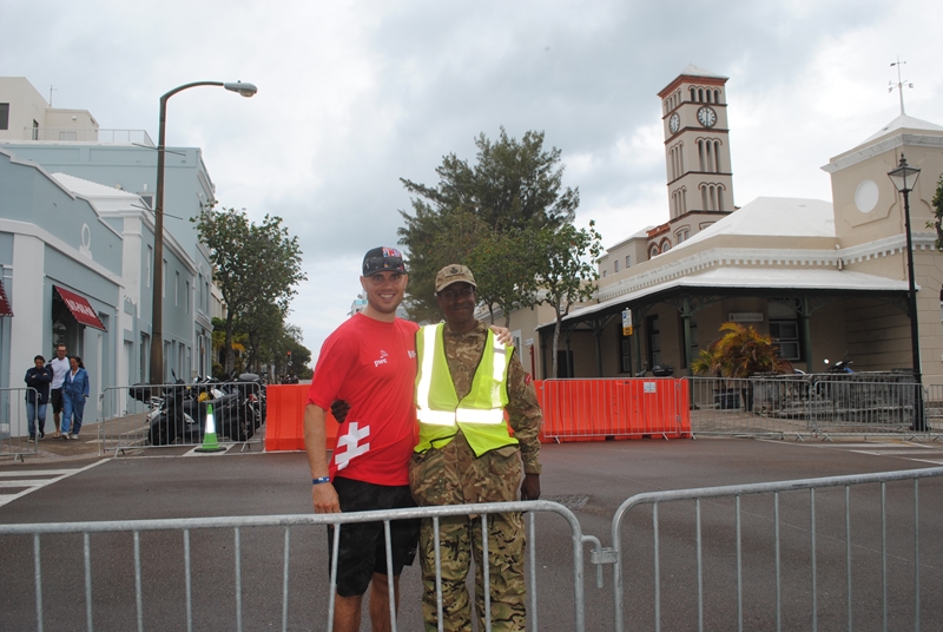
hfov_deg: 67.3
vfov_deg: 48.1
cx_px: 472
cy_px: 316
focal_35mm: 27
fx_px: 708
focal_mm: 18
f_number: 9
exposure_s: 1/200
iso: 100
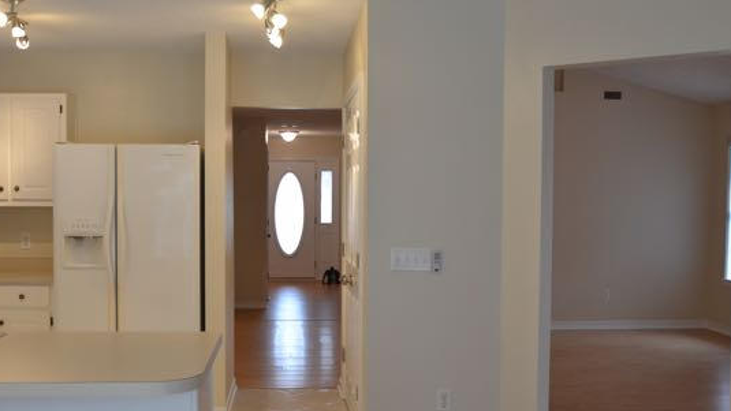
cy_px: 244
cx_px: 358
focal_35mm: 45
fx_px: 872
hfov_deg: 45.5
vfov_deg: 26.5
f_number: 4.5
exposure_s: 1/60
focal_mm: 24
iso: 720
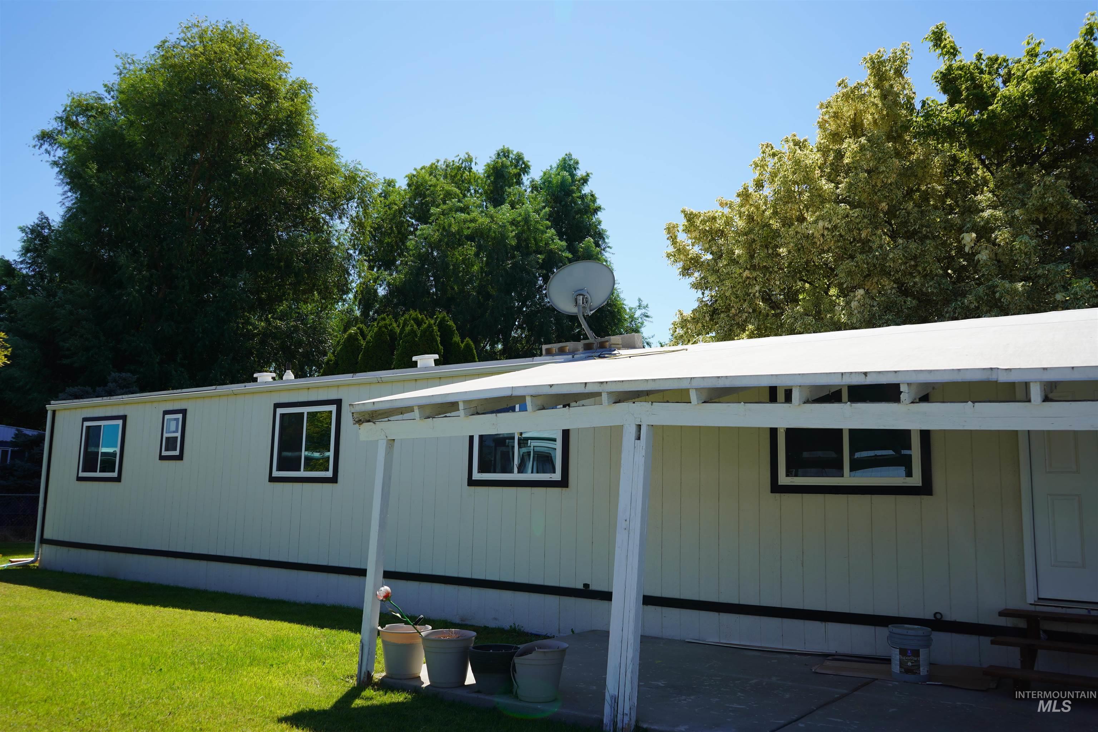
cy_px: 366
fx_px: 884
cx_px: 549
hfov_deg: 63.7
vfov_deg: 45.0
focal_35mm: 29
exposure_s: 1/500
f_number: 5
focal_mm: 29
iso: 100
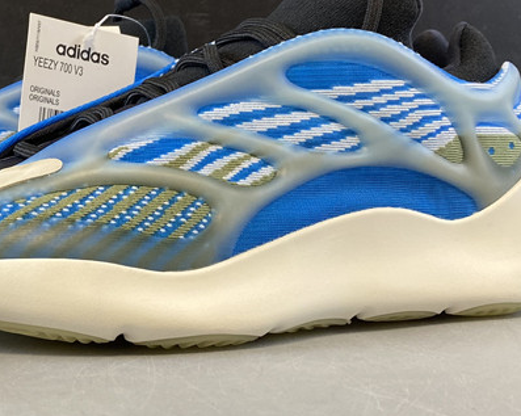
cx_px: 98
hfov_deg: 28.9
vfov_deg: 23.8
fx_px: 986
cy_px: 167
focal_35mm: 64
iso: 80
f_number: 1.8
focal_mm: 4.25
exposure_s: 1/100
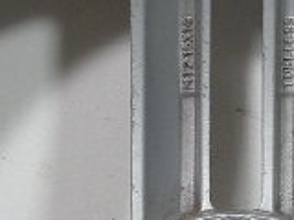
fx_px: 1469
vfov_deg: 8.4
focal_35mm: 173
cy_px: 336
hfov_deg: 11.4
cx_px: 235
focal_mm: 4.7
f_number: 3.2
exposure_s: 1/80
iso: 64
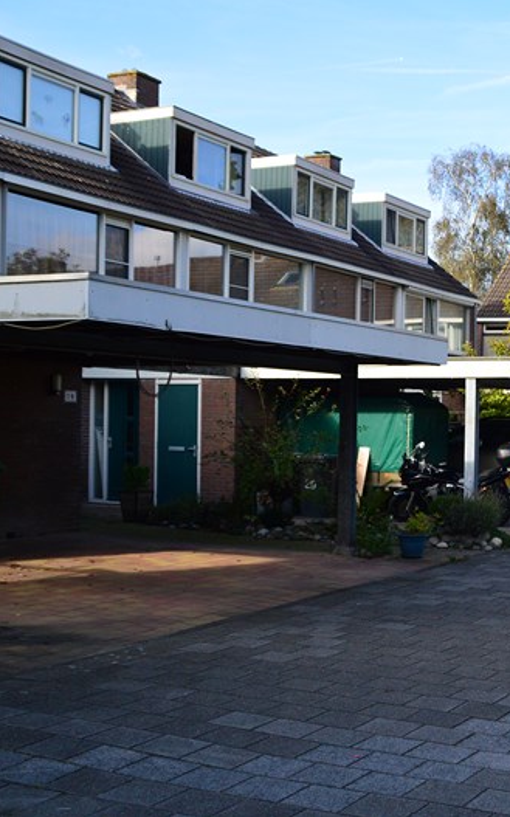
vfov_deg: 39.6
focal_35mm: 51
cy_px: 408
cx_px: 518
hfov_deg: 24.1
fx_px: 1135
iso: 800
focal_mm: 22
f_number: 5.6
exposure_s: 1/1600
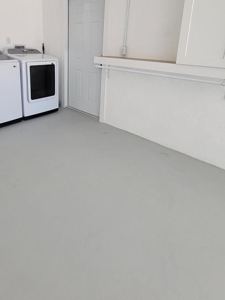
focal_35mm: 20
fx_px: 173
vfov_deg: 78.2
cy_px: 93
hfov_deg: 65.3
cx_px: 89
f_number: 2.2
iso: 100
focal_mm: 2.2
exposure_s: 1/120
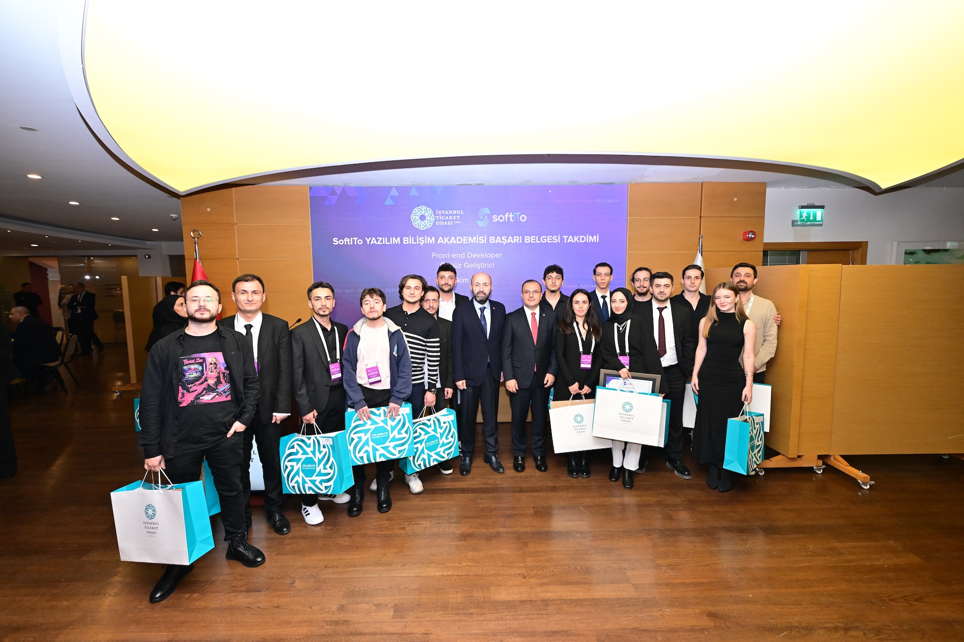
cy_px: 321
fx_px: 402
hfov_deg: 100.4
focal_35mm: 15
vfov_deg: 77.3
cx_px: 482
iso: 1600
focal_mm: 15
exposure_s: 1/200
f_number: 4.5
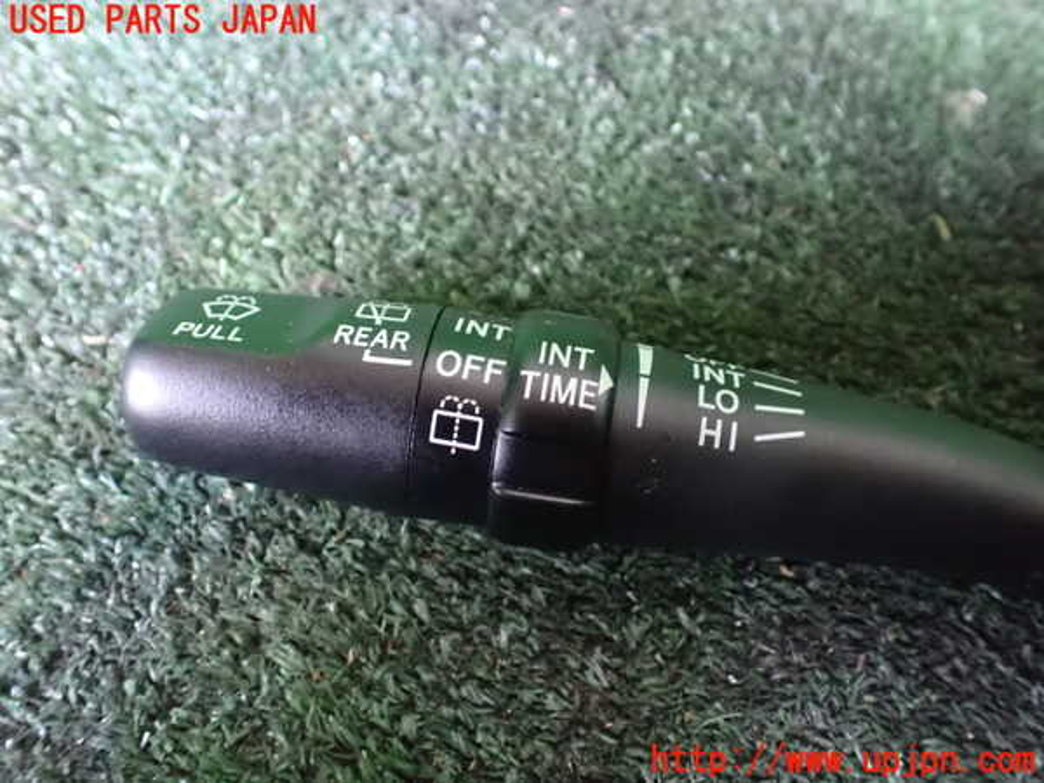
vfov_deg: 46.8
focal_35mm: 30
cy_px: 392
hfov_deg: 60.0
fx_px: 905
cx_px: 522
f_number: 2.3
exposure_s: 1/20
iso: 1600
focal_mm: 5.4
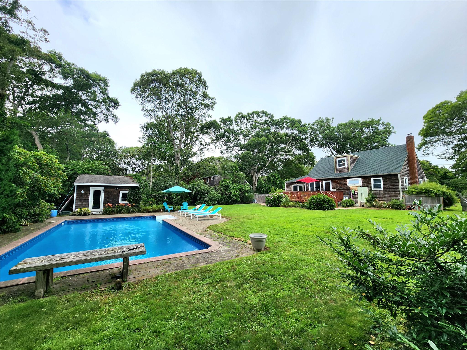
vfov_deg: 89.9
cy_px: 175
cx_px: 234
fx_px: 175
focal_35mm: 13
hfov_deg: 106.2
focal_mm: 2.2
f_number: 2.2
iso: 50
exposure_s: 1/1429
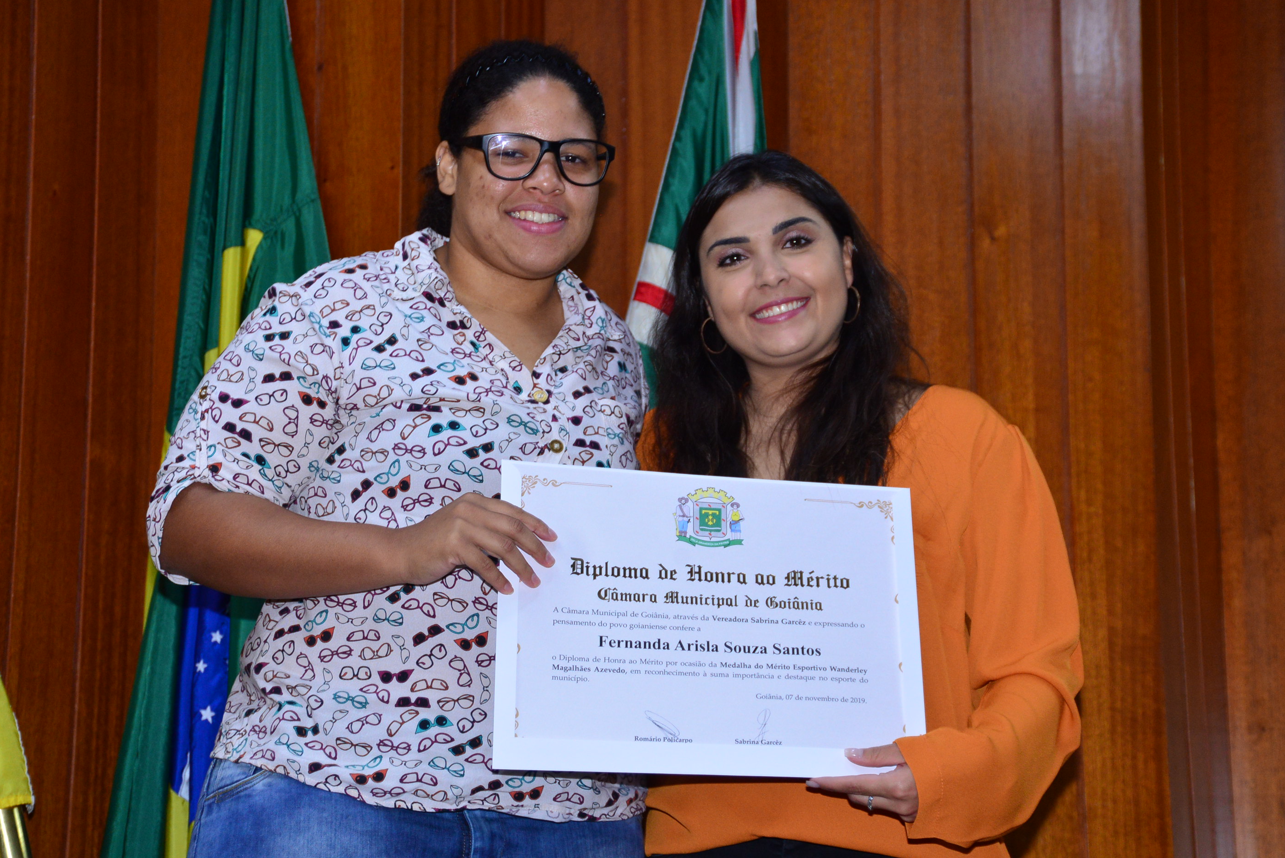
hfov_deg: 28.4
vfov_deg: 19.2
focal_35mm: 71
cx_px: 664
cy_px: 439
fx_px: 2535
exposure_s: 1/100
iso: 1600
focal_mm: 66
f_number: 5.3
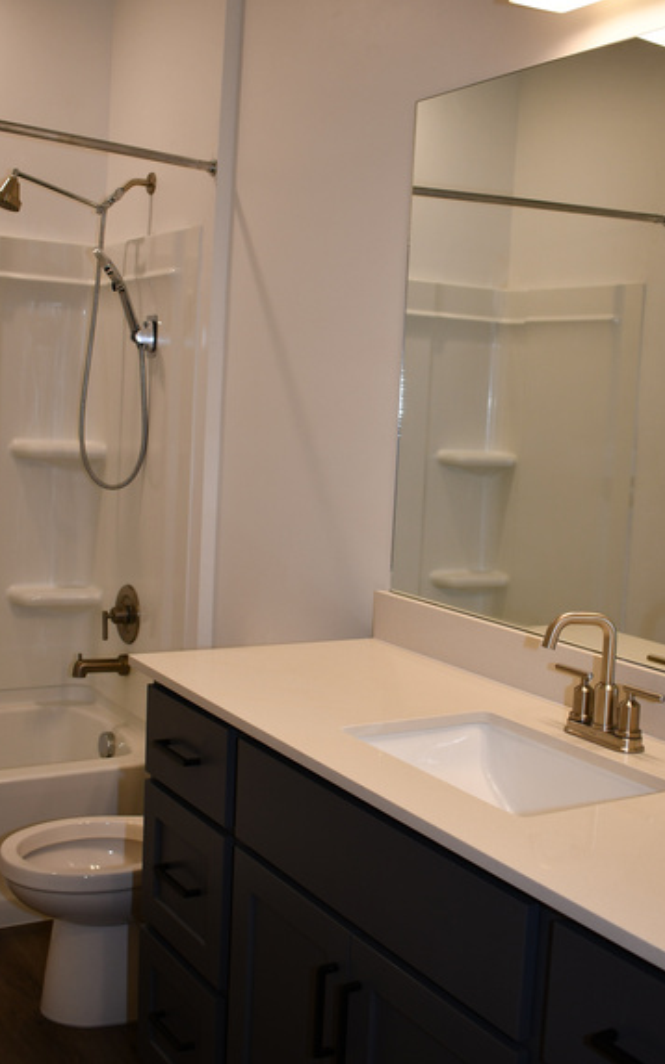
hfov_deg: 31.2
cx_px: 373
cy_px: 514
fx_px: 1189
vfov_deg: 48.2
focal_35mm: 41
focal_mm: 20
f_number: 4.5
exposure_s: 1/80
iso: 200
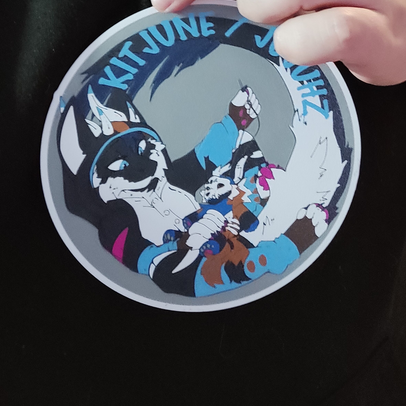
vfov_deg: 39.5
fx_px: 504
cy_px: 14
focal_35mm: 38
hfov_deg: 43.6
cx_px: 251
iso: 638
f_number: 2
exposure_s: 1/20
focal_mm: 3.74
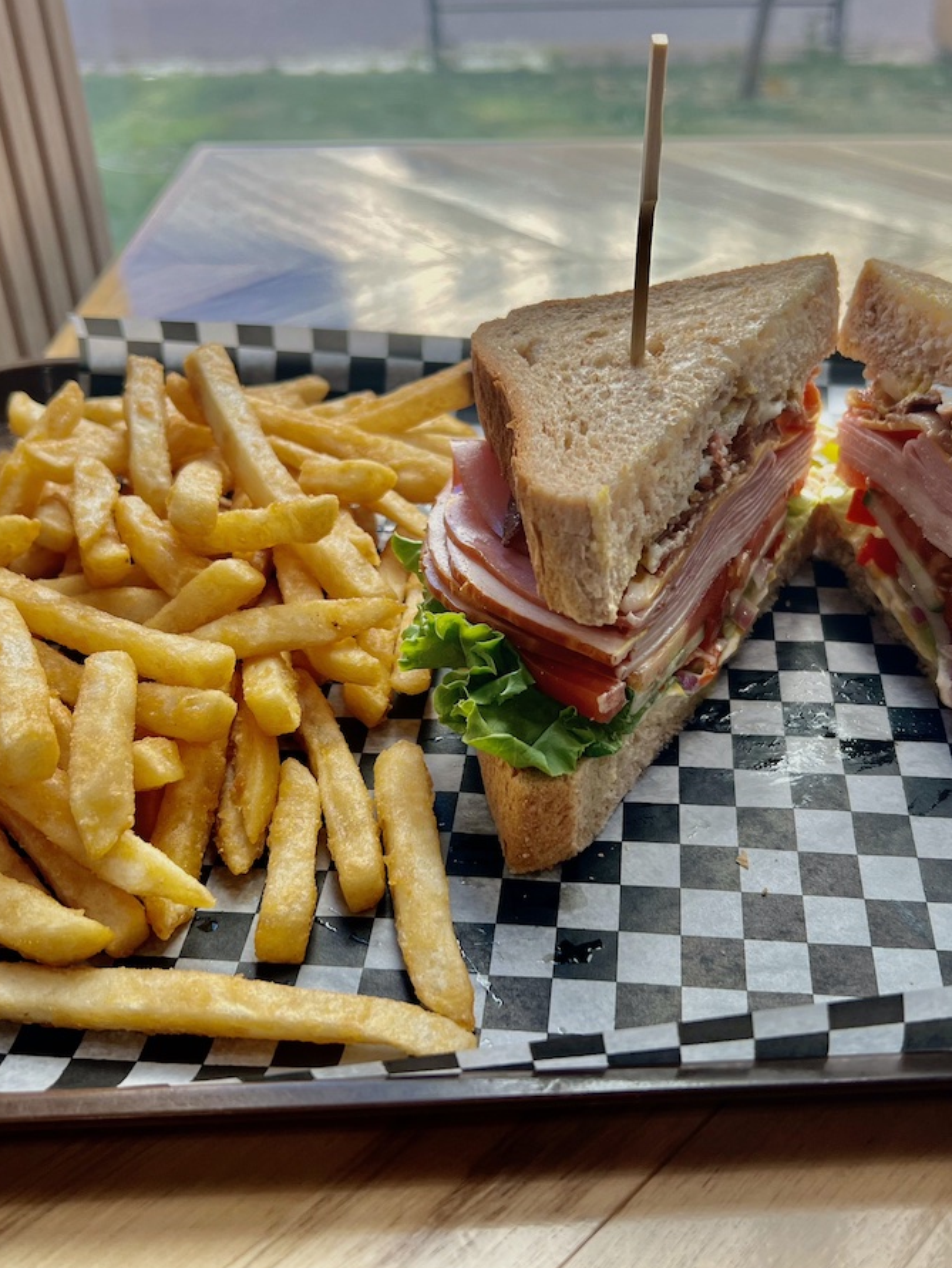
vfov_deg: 52.6
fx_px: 1282
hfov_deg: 40.7
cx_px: 519
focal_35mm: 35
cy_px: 632
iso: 50
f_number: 1.5
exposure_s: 1/367
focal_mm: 5.7
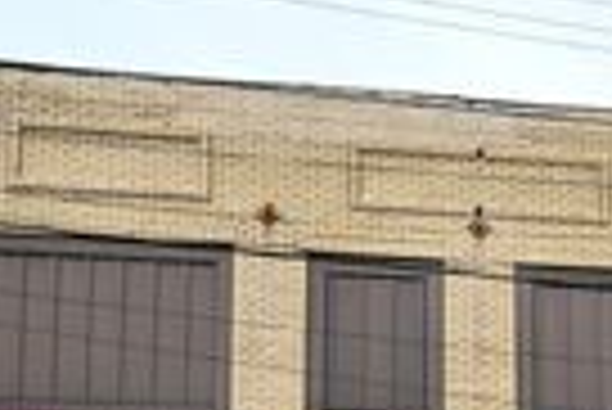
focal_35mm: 66
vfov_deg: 18.0
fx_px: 1123
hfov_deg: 27.7
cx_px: 684
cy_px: 651
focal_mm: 12
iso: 200
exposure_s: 1/250
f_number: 5.6
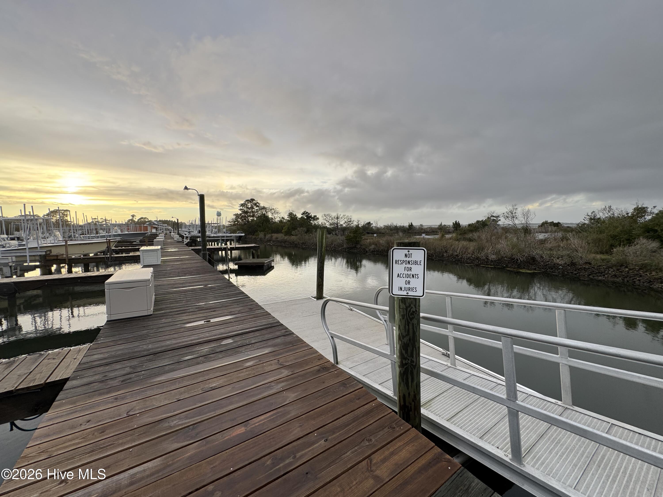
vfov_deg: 85.7
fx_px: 268
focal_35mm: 14
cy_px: 248
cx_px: 332
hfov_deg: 102.1
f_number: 2.2
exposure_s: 1/155
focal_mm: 2.22
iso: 40
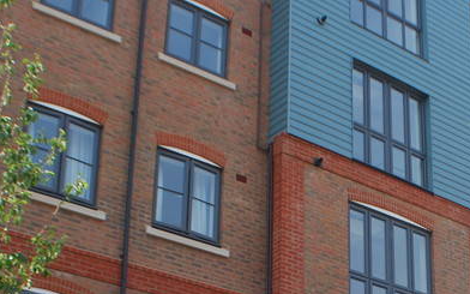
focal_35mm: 104
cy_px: 382
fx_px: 1332
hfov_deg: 19.7
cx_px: 416
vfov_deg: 12.2
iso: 100
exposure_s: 1/125
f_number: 5.6
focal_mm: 26
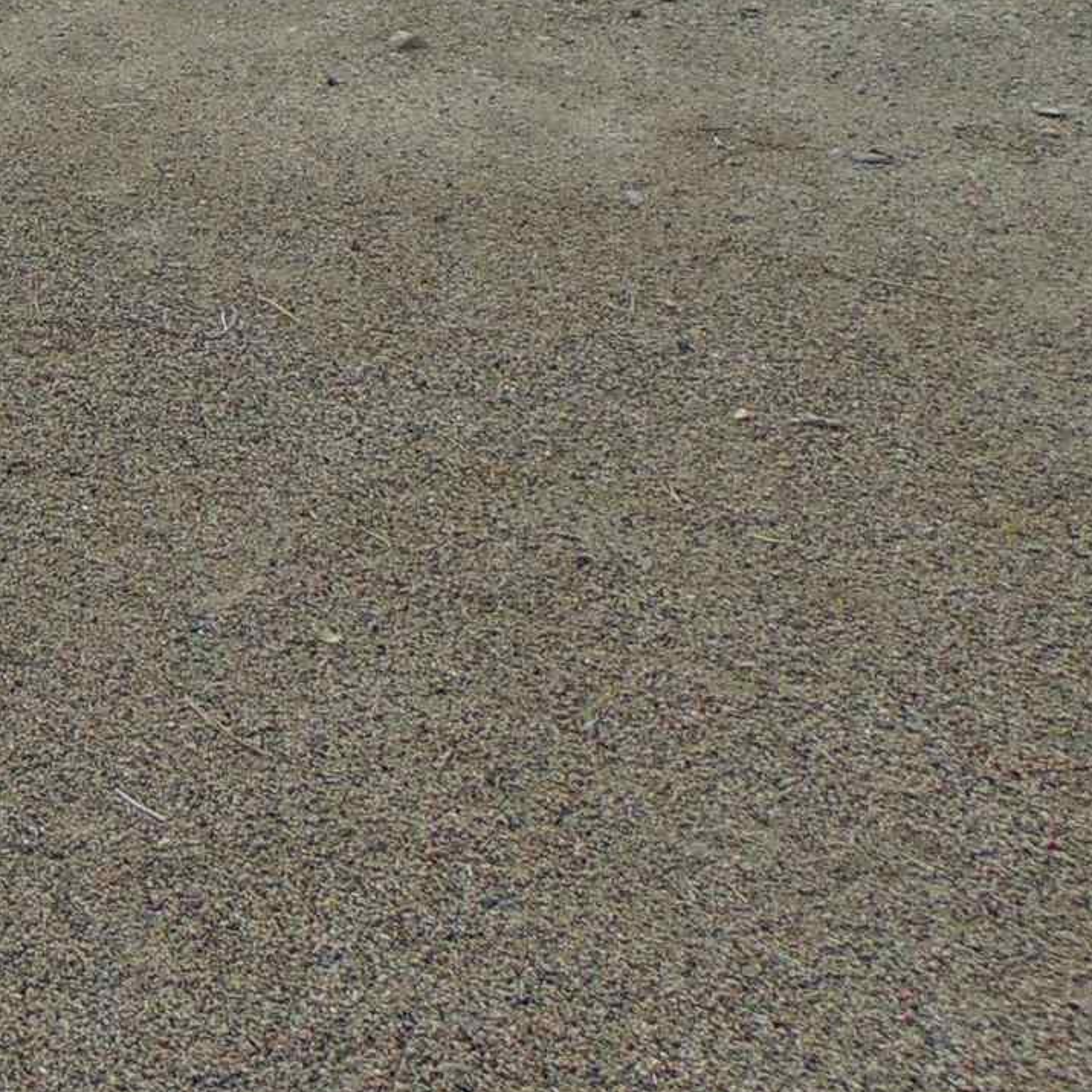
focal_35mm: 95
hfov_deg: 16.2
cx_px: -712
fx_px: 3391
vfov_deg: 16.8
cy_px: -502
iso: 80
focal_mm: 4.5
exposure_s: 1/1000
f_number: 3
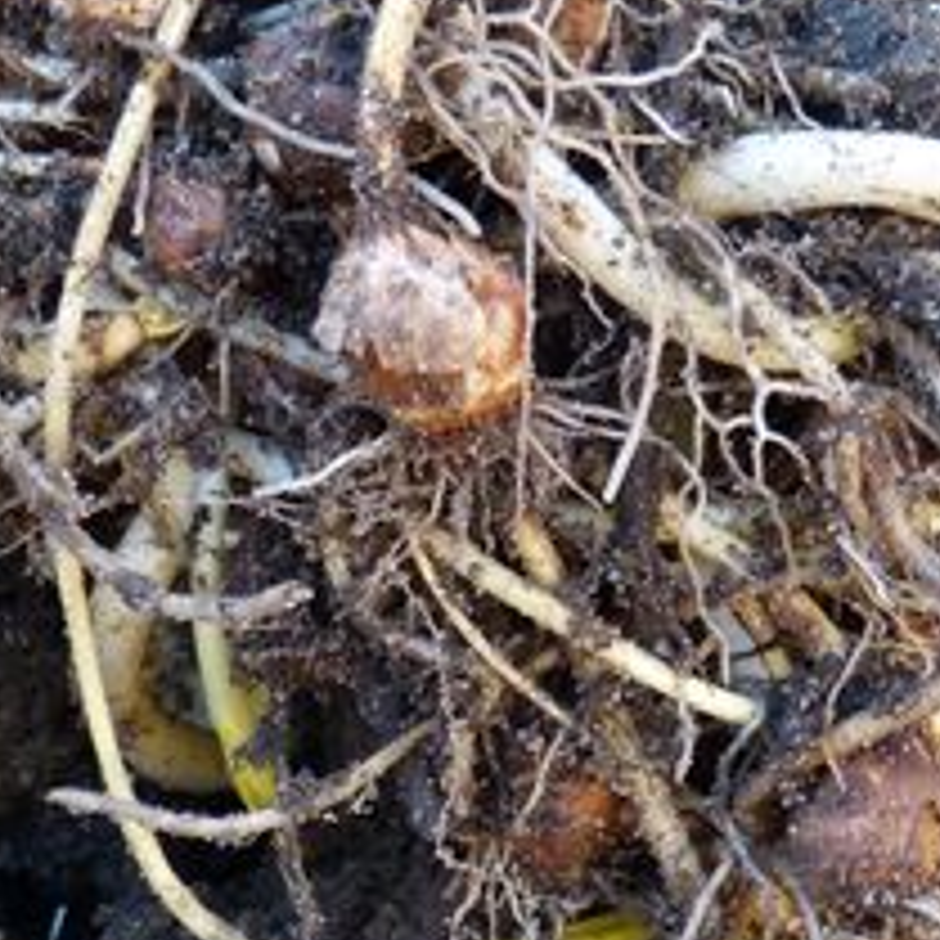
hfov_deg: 9.9
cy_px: 490
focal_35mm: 176
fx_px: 5407
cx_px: 823
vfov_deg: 9.9
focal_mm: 9.2
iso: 160
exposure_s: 1/60
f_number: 3.2
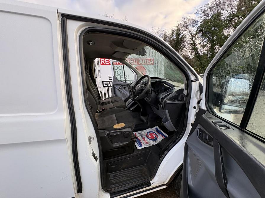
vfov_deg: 85.7
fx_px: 107
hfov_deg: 102.1
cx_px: 132
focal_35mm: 14
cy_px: 99
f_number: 2.2
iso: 64
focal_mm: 2.22
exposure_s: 1/119
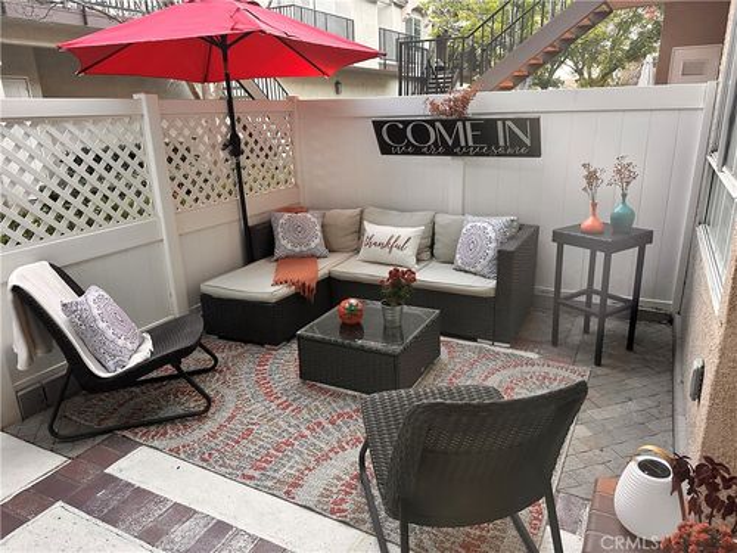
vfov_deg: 56.8
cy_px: 276
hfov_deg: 71.6
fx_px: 511
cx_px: 368
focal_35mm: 24
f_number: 1.78
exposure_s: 1/60
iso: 400
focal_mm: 6.86
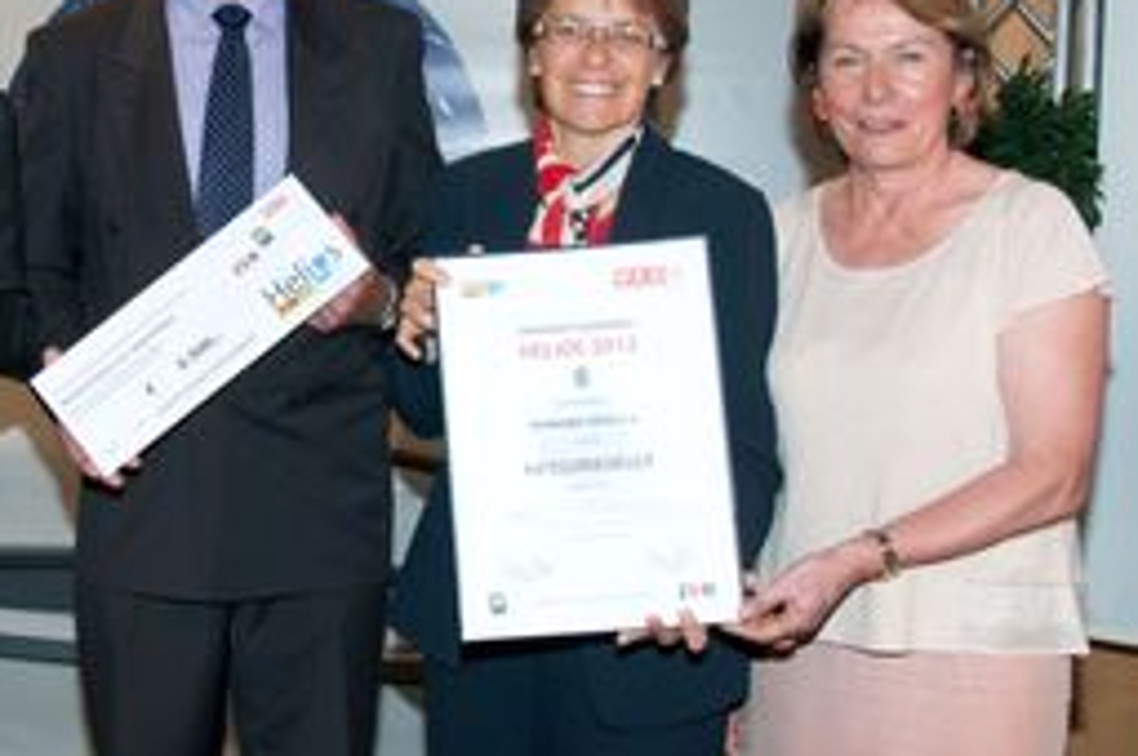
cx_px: 204
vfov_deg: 22.6
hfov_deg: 32.4
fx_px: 1894
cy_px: 342
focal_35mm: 60
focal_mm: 20
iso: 640
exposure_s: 1/60
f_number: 6.3
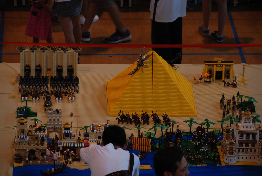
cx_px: 131
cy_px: 88
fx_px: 1860
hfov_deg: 8.1
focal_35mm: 255
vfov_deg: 5.4
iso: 100
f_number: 5.6
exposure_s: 1/10
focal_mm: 170
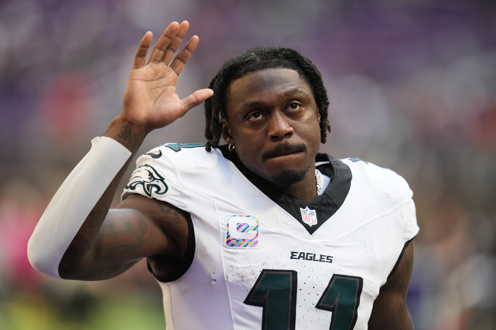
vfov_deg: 3.4
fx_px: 5511
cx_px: 248
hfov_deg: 5.2
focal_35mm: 400
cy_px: 165
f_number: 2.8
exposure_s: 1/2000
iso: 2000
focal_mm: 400
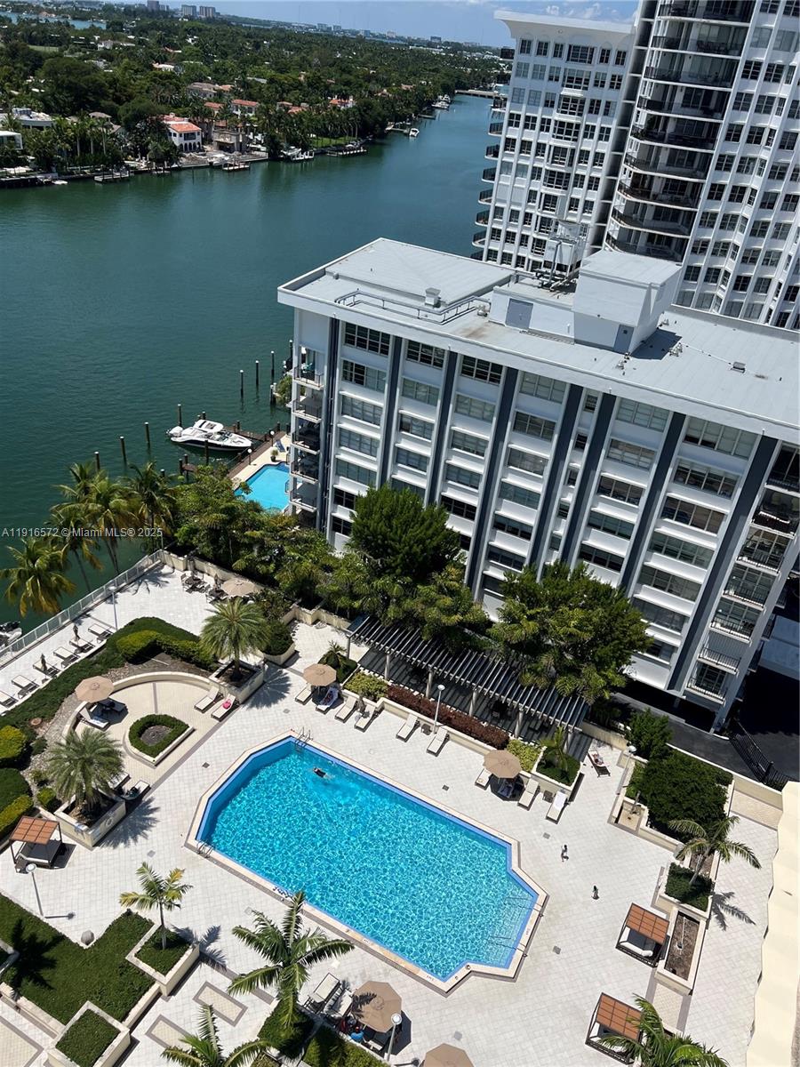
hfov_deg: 53.1
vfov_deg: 67.3
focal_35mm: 26
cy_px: 534
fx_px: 801
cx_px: 400
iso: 50
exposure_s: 1/8000
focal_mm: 5.7
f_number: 1.5
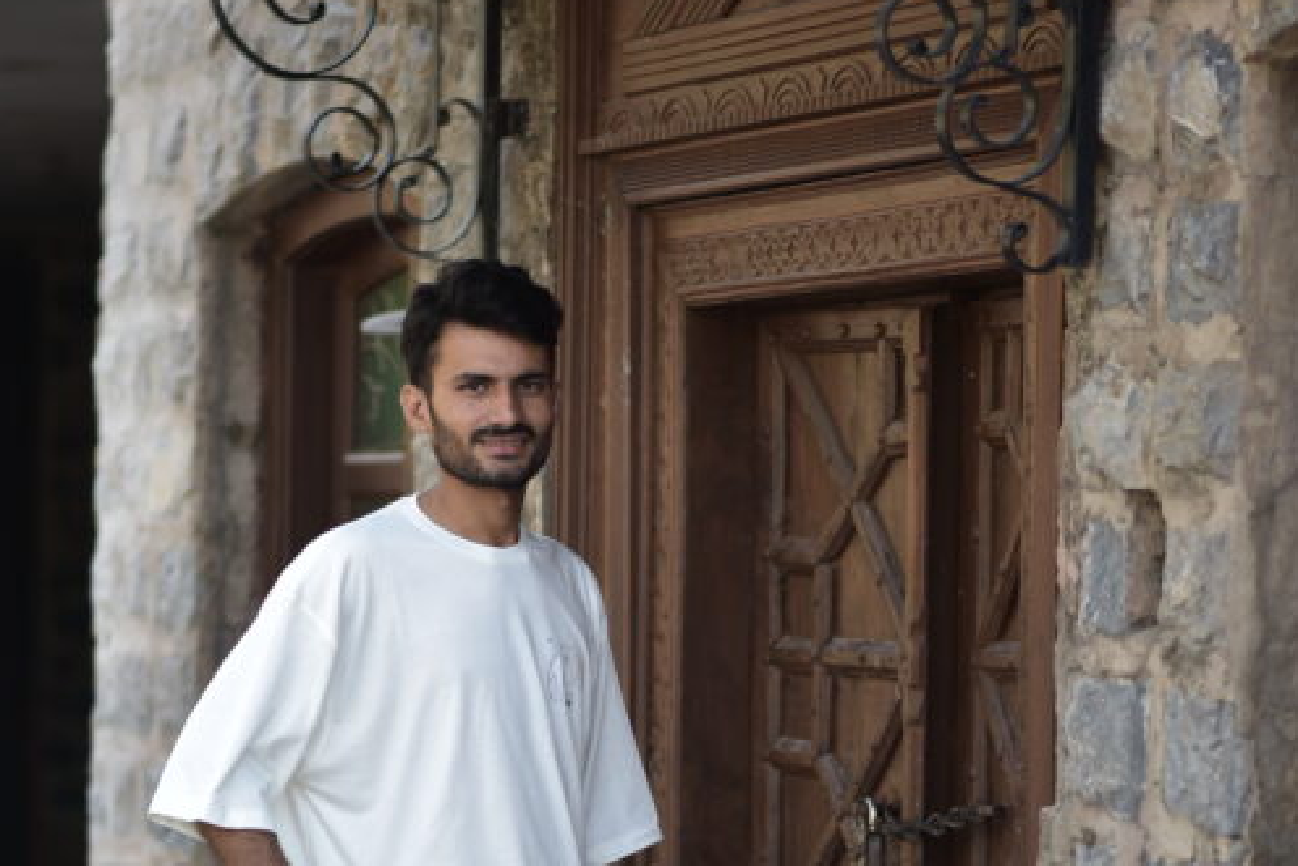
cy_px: 723
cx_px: 550
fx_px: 5554
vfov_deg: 8.9
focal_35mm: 154
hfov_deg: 13.3
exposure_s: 1/640
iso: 160
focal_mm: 85
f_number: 1.8
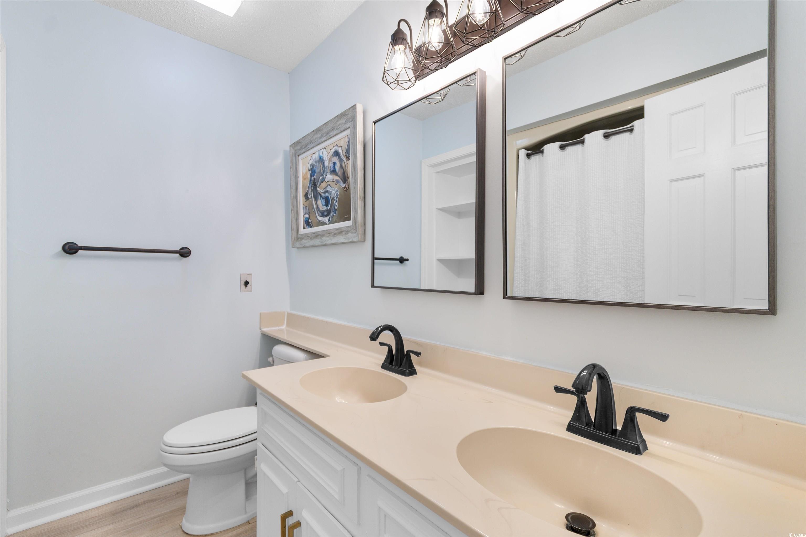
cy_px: 268
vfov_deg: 77.3
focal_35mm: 15
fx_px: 336
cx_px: 403
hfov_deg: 100.4
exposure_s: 1/40
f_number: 4.5
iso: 100
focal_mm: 10
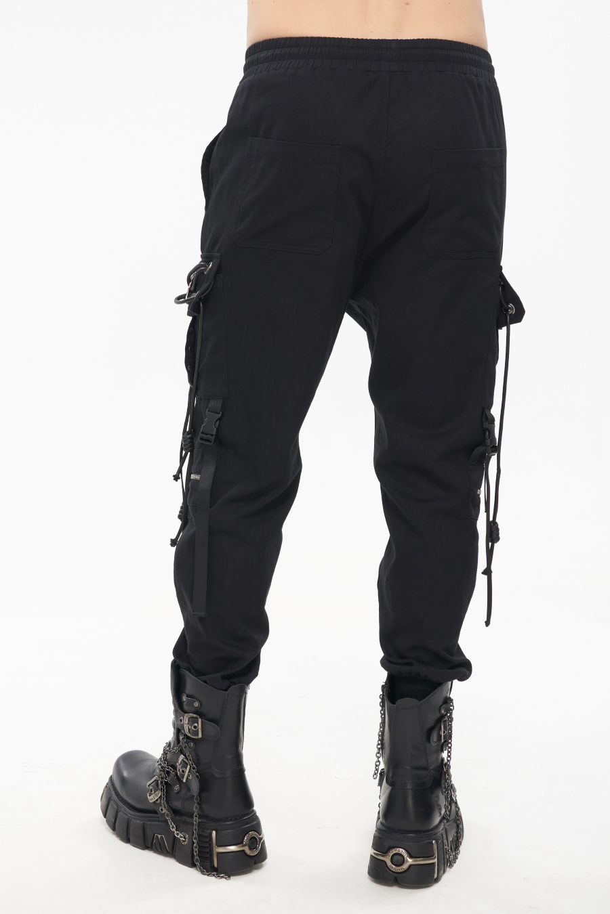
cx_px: 305
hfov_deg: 25.8
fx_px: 1334
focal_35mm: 52
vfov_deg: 37.9
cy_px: 457
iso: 250
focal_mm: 35
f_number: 5.6
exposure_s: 1/125
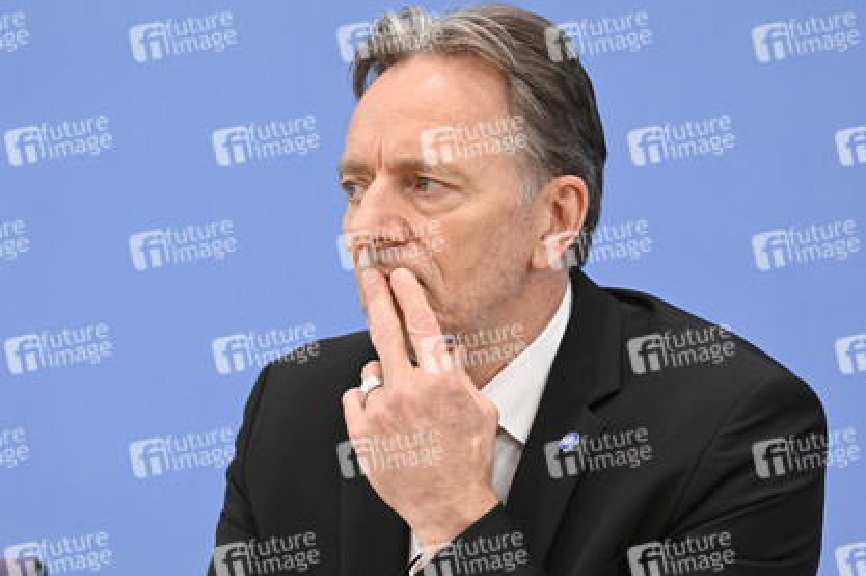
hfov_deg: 13.1
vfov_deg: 8.7
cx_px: 418
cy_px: 297
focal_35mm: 157
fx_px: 3772
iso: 5000
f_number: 7.1
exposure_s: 1/500
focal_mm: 145
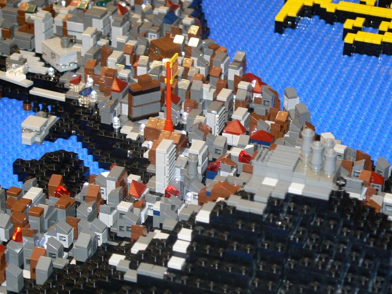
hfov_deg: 18.0
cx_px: 196
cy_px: 147
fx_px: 1234
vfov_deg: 13.6
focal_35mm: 109
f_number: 3.2
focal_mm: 18.2
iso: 100
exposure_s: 1/30
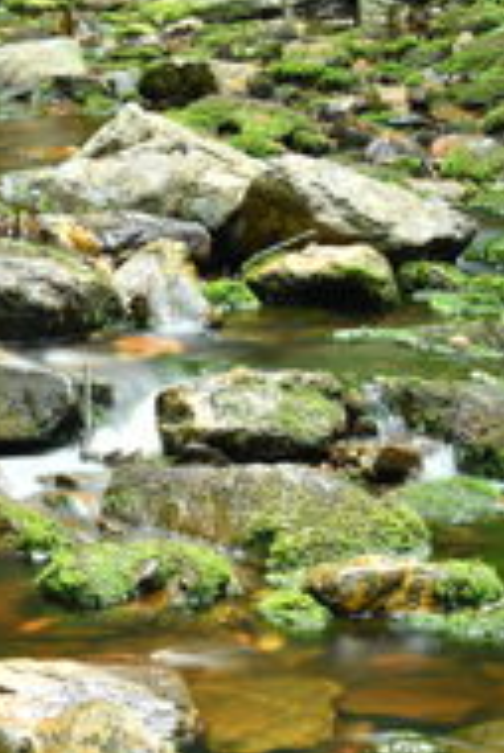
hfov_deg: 11.3
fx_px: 2515
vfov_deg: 17.0
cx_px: -56
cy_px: 390
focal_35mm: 120
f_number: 10
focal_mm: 38
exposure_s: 15
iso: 100
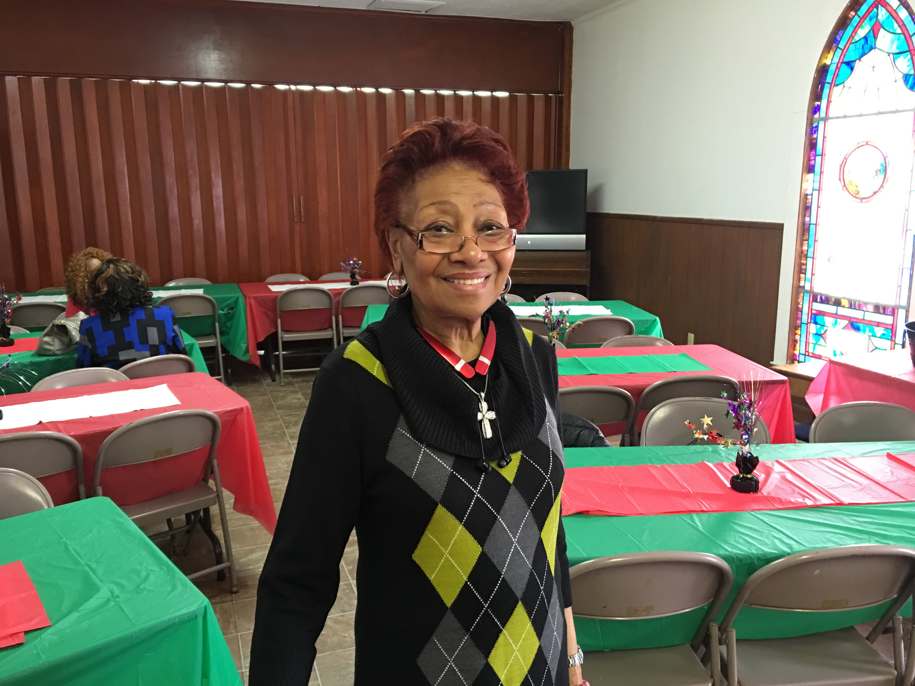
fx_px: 767
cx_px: 458
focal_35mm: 29
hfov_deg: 61.7
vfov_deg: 48.2
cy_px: 343
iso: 100
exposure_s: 1/15
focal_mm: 4.15
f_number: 2.2
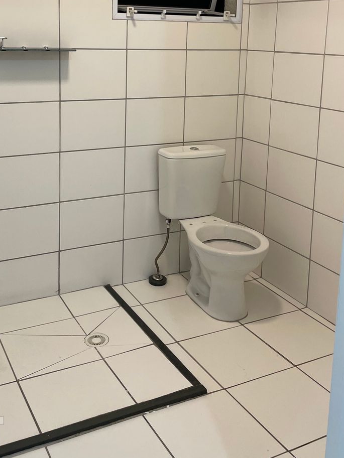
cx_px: 139
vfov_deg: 44.3
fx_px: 543
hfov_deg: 35.0
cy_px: 116
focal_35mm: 41
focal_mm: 4.2
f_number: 1.6
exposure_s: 1/120
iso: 100
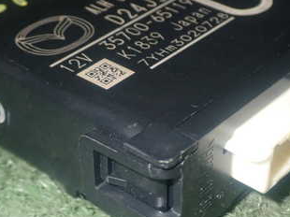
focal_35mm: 91
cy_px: 126
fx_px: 762
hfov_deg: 21.6
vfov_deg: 16.2
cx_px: 150
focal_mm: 8.4
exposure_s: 1/50
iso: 400
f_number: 9
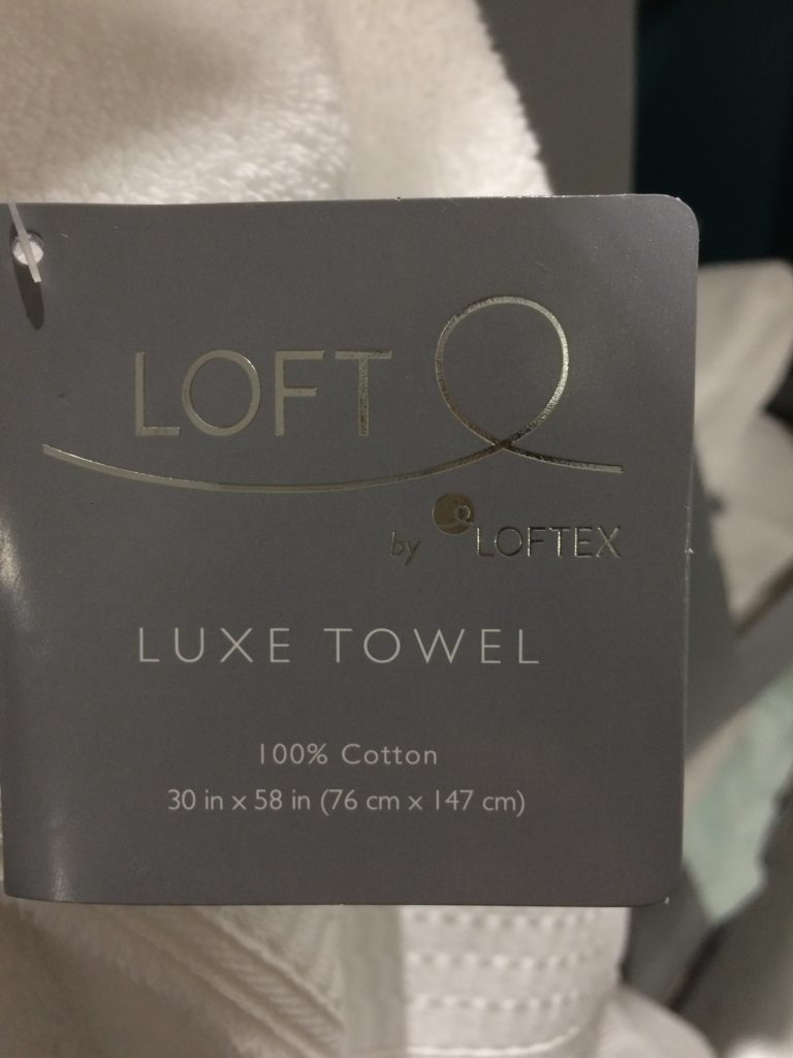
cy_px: 529
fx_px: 886
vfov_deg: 61.7
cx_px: 396
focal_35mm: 29
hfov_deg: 48.2
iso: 125
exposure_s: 1/30
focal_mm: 4.15
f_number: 2.2
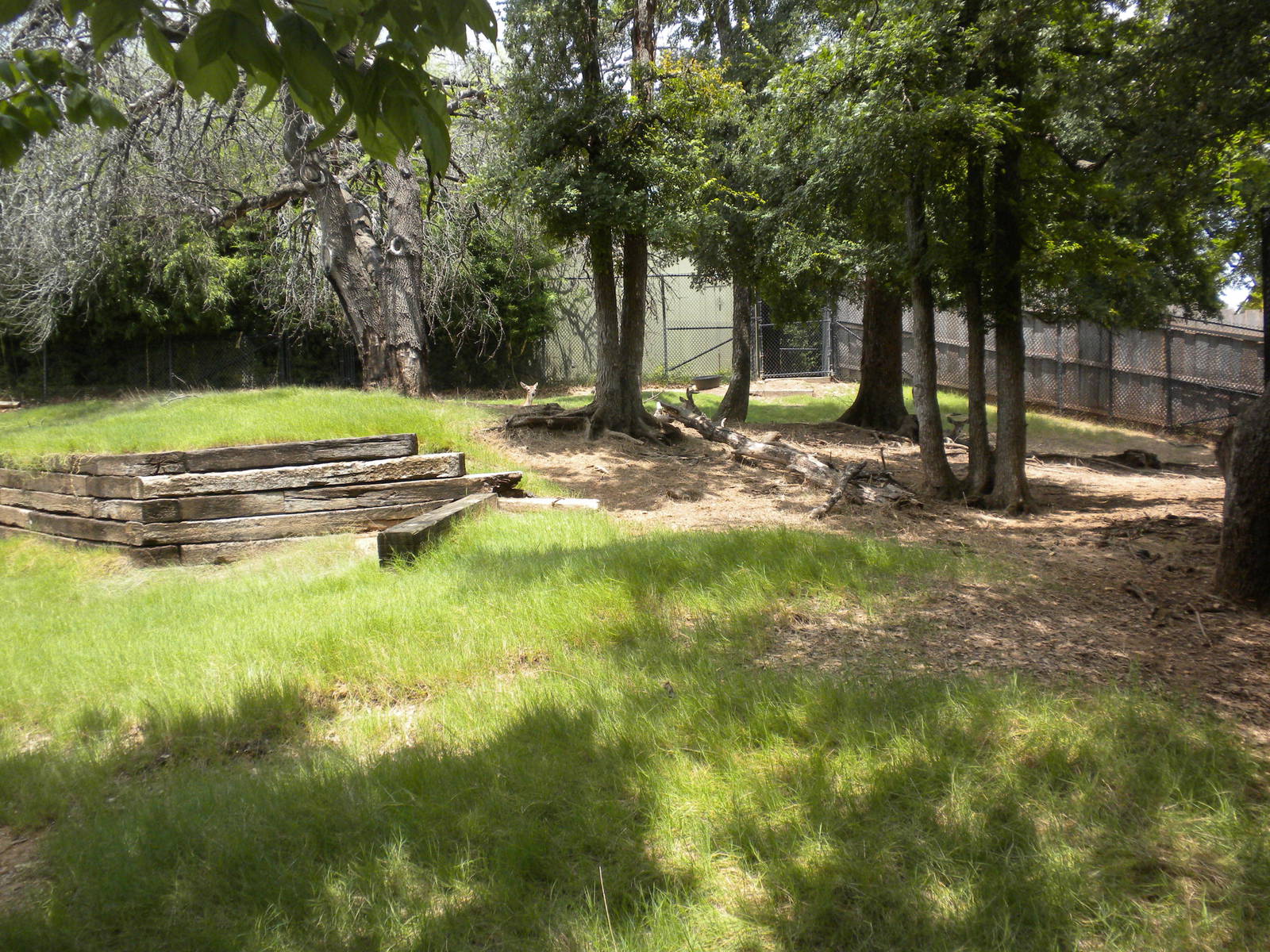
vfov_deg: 38.7
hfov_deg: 50.1
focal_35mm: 37
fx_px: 1357
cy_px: 476
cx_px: 635
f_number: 3.5
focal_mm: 6.6
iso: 127
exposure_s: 1/545
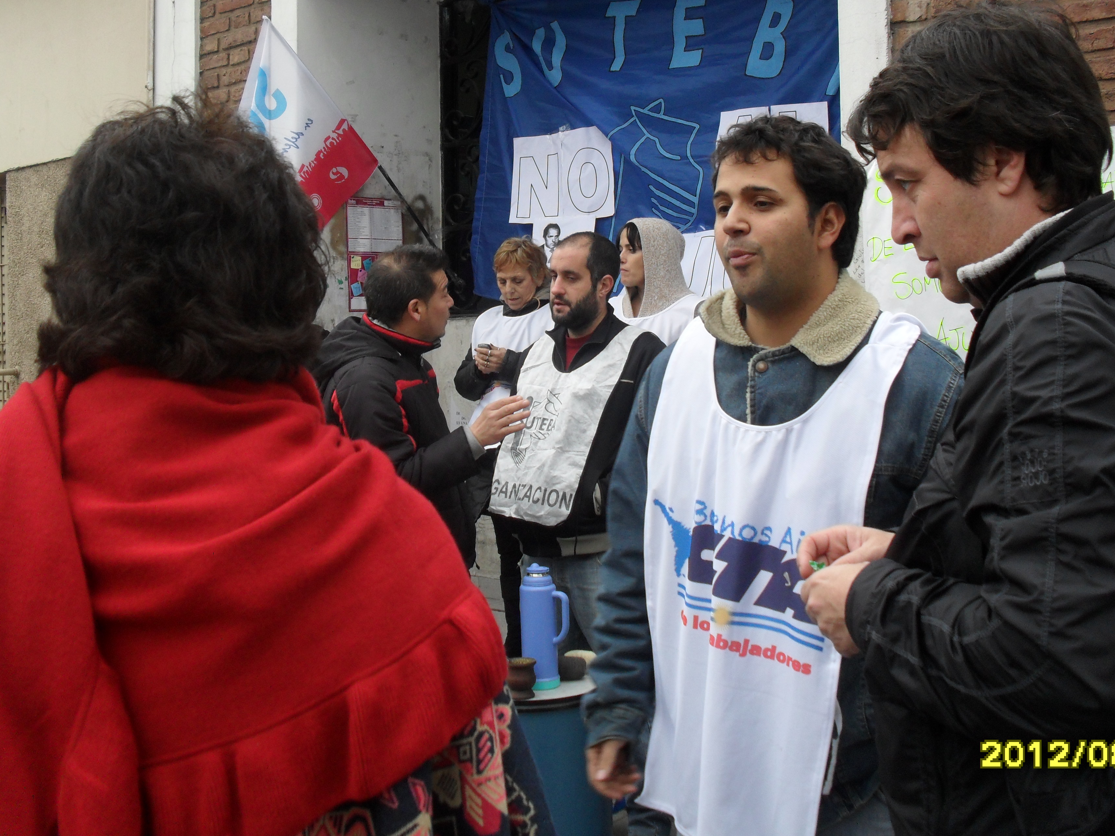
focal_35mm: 41
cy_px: 359
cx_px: 589
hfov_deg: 45.8
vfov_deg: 35.1
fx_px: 1321
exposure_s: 1/125
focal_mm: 6.3
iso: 100
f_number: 3.2
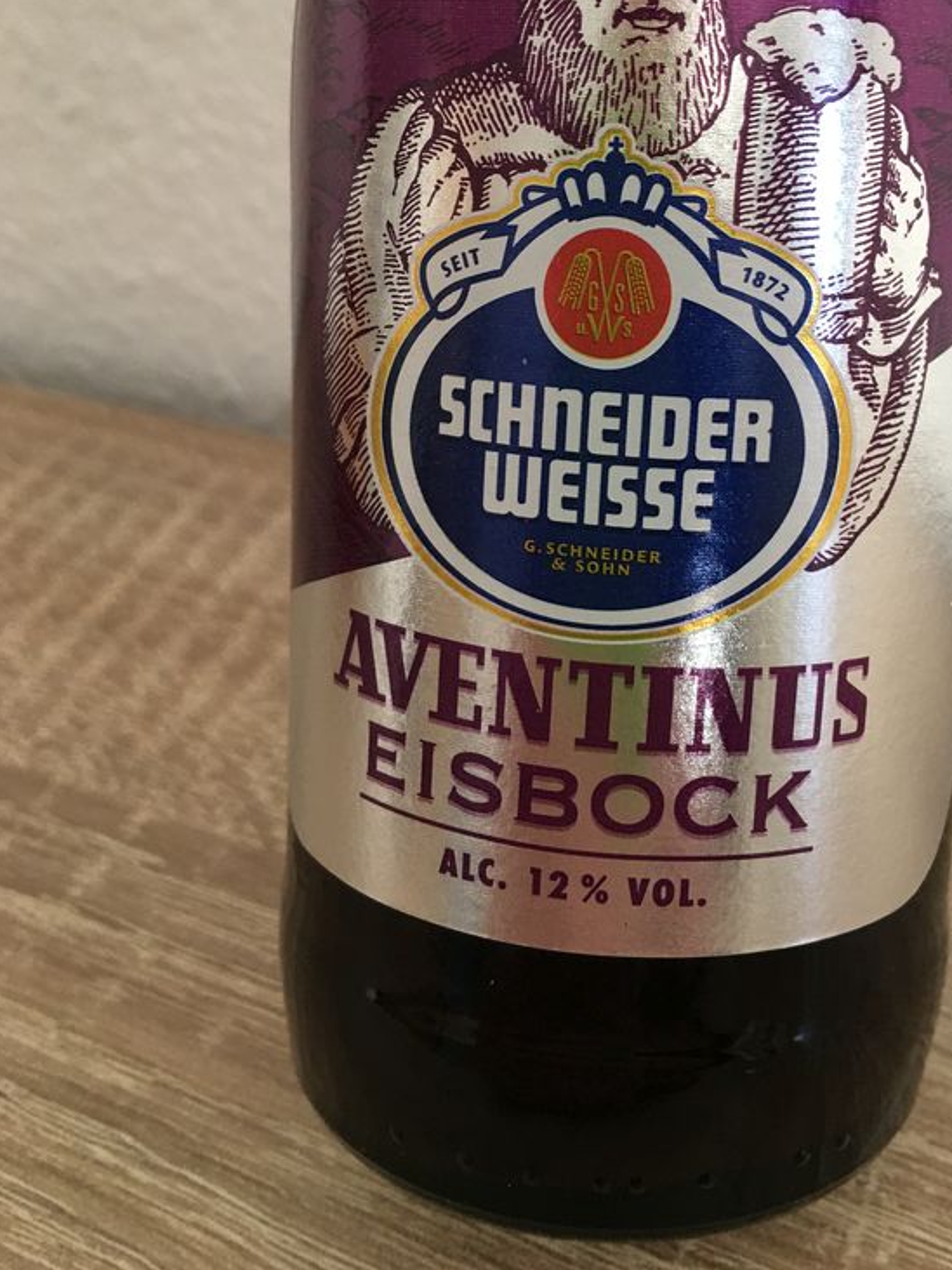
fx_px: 1467
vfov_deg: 46.1
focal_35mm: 40
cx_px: 620
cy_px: 422
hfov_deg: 35.7
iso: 64
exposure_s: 1/33
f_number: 2.2
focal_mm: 4.15
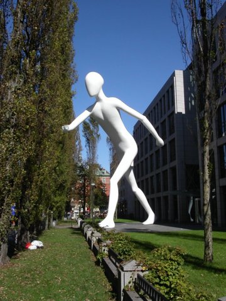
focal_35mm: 38
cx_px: 113
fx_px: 331
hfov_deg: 37.7
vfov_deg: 49.0
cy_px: 150
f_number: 8
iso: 100
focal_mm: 7.8
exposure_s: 1/350
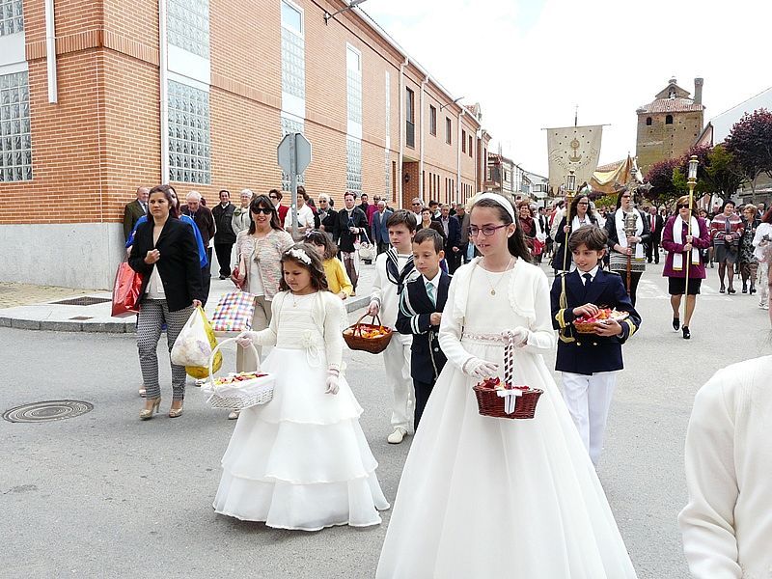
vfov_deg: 42.9
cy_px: 290
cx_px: 386
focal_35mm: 33
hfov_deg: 55.4
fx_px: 736
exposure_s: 1/250
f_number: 4.5
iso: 100
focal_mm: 4.6
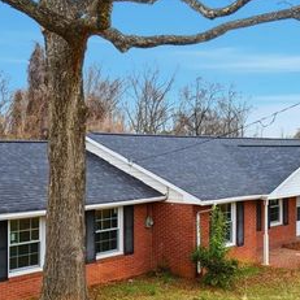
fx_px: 460
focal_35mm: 47
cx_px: 126
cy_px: 214
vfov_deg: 35.5
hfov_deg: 36.0
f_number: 4
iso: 100
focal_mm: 17
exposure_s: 1/2500
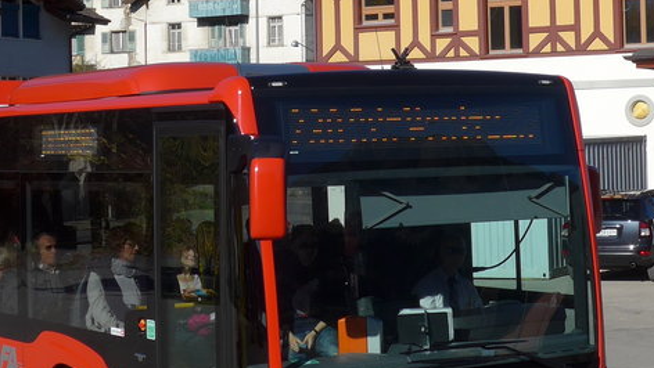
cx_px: 341
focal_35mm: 108
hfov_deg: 19.8
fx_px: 1874
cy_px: 112
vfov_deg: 11.2
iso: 80
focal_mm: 8
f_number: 3.5
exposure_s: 1/1600
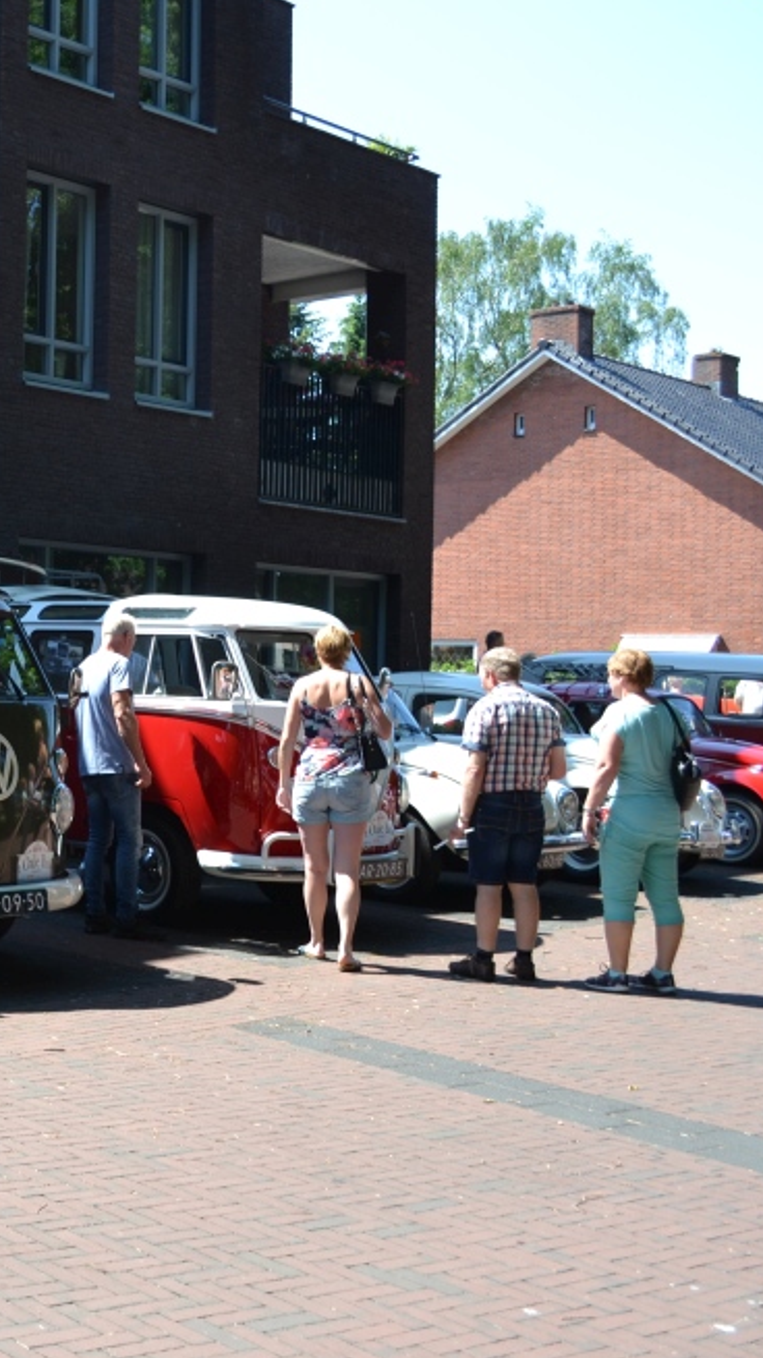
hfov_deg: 22.3
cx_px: -230
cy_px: 671
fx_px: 1728
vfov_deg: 42.9
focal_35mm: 48
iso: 100
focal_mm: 20
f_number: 5.6
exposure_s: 1/125
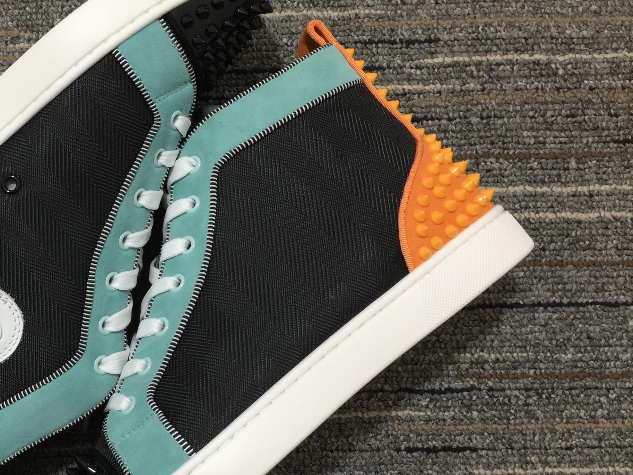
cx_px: 117
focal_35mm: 48
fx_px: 878
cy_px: 289
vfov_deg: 30.2
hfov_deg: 38.1
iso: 40
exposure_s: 1/17
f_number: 2.2
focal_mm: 4.15
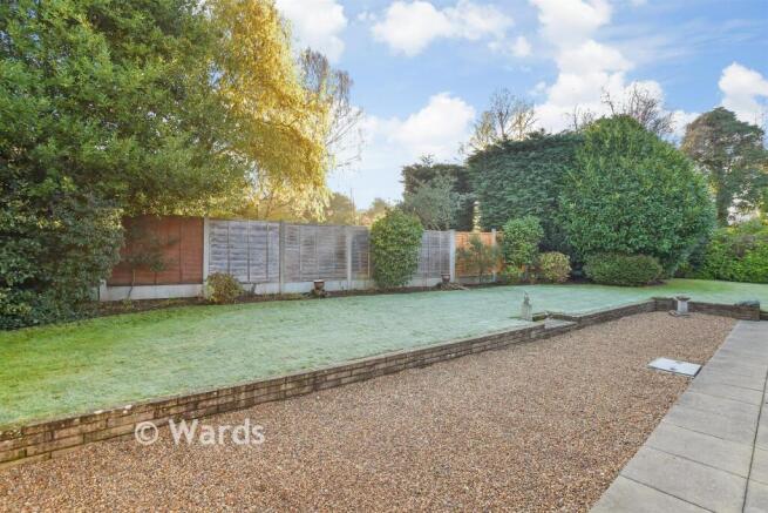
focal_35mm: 15
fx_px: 320
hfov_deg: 100.4
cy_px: 256
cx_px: 384
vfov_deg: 77.4
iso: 320
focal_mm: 10
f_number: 8
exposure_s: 1/60
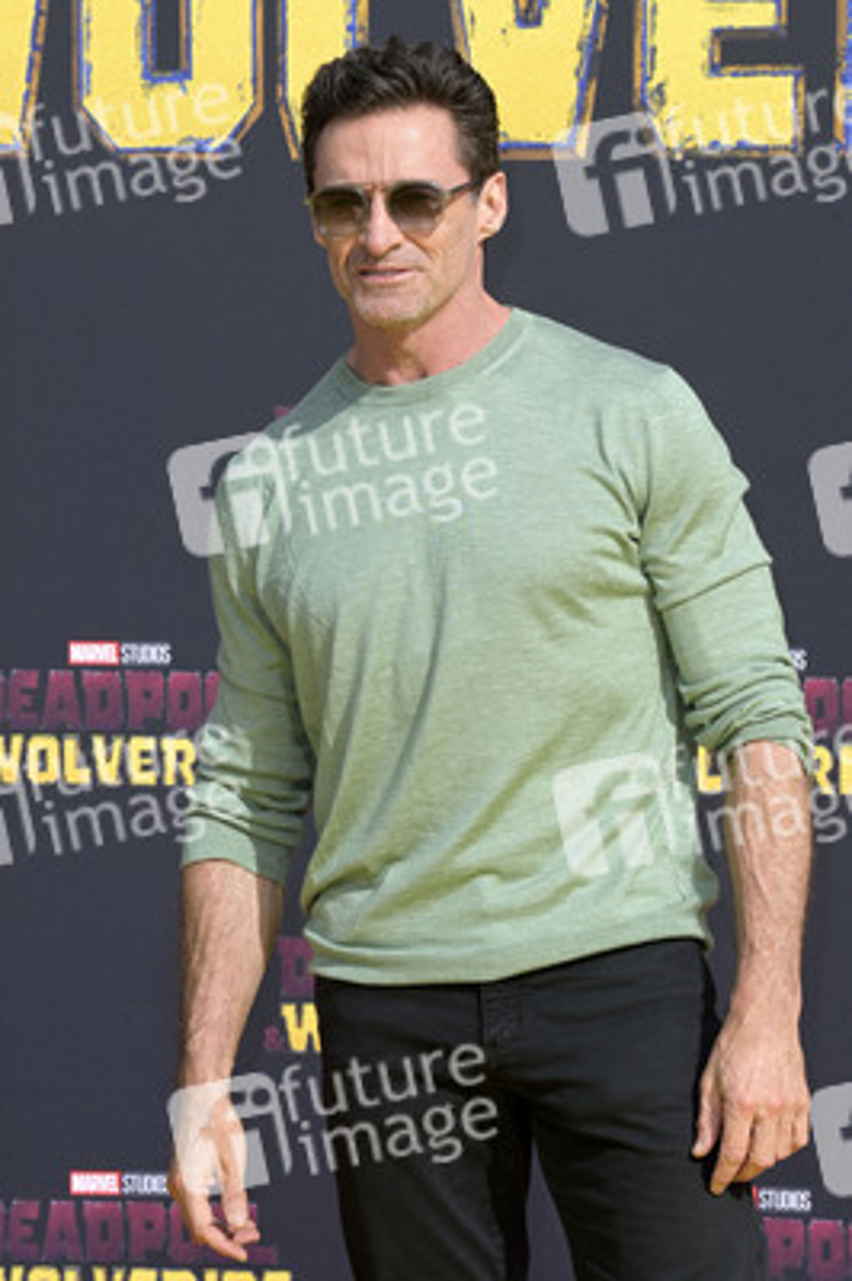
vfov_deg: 13.3
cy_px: 640
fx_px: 5512
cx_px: 426
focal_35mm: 155
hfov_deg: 8.8
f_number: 13
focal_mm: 155
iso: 320
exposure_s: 1/250
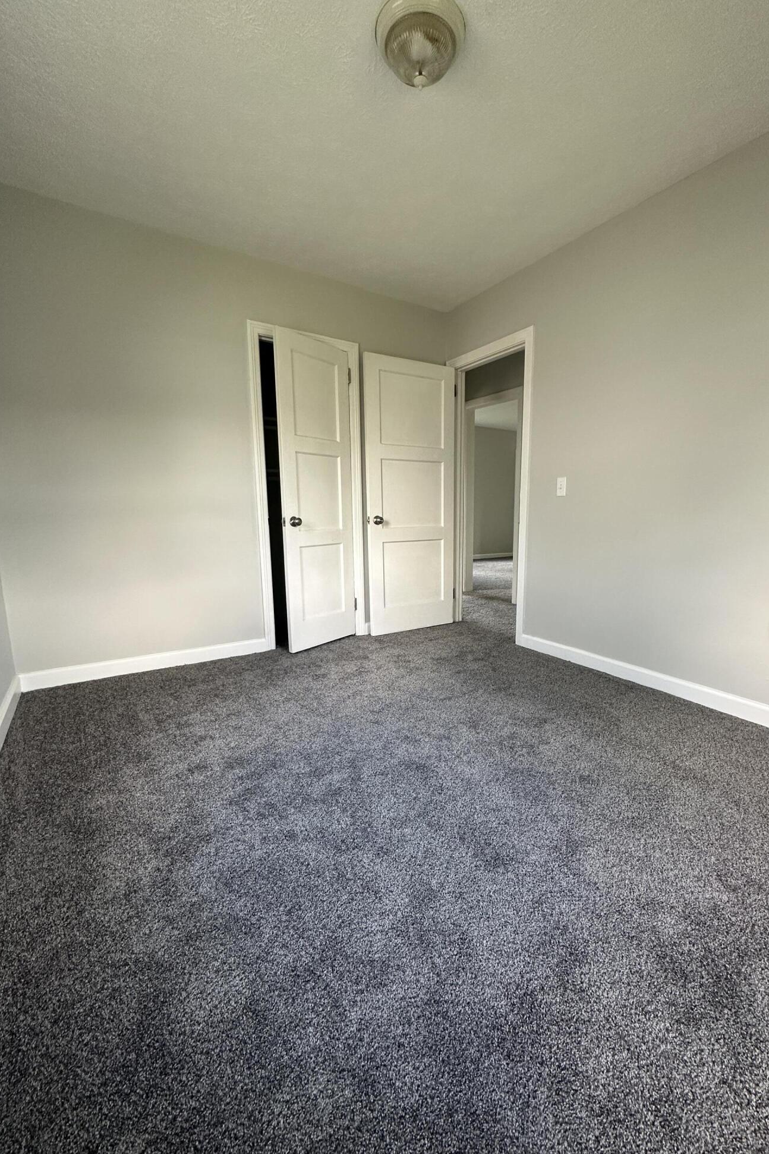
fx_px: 481
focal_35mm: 15
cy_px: 593
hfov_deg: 77.1
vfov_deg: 100.4
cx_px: 421
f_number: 2.2
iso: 200
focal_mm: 2.22
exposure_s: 1/99
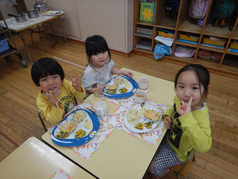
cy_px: 90
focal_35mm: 24
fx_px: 165
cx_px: 119
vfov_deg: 56.8
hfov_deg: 71.6
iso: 125
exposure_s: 1/60
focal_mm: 4.3
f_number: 2.8
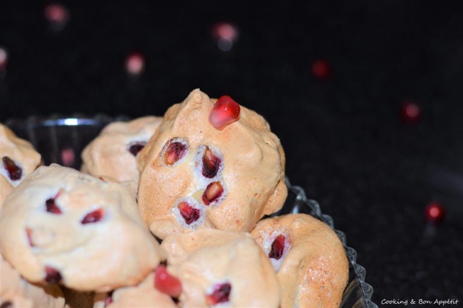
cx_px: 232
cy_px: 154
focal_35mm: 75
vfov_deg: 18.2
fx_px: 964
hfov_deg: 27.0
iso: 200
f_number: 3.5
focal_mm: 50
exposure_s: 1/60
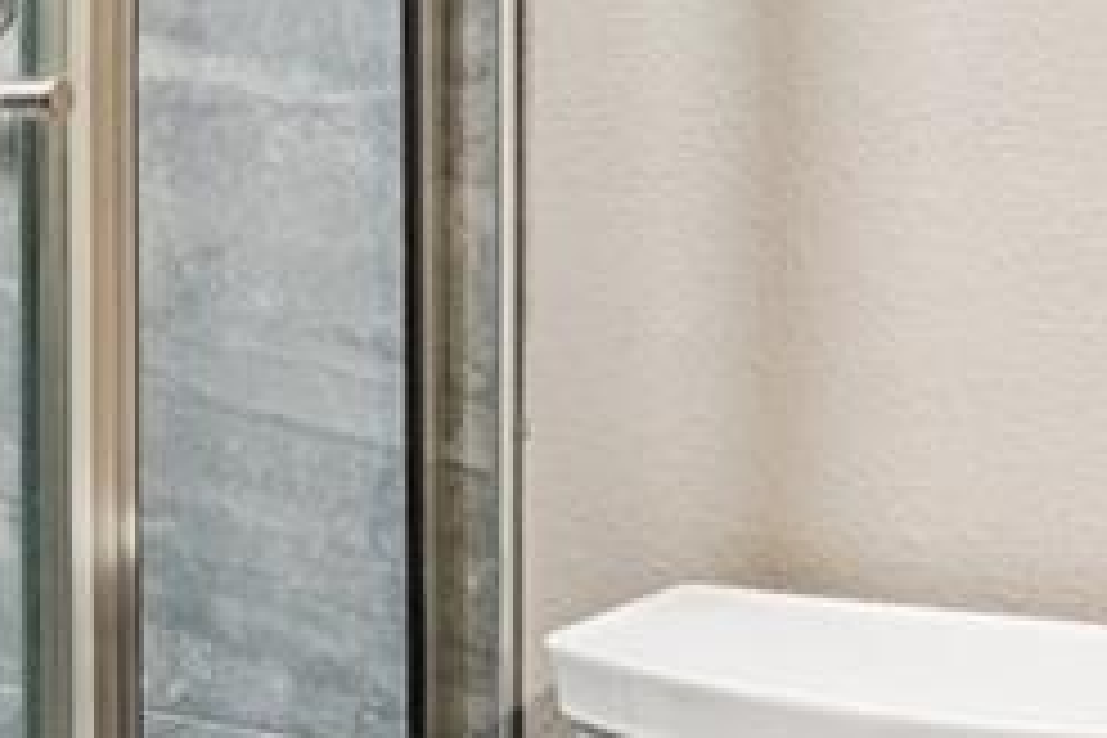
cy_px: 76
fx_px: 2306
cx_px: 356
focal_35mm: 75
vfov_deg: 17.9
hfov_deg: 26.8
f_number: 8
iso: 400
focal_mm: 12
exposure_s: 1/2.5
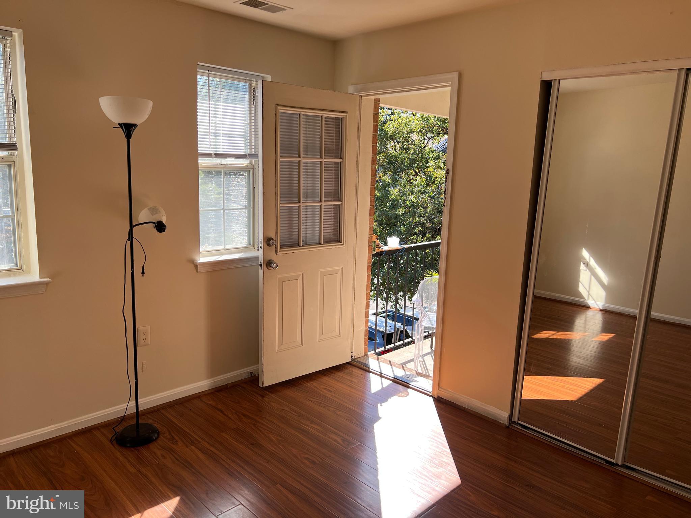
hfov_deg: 67.3
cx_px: 346
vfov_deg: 53.1
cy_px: 259
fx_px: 519
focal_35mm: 26
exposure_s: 1/639
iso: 50
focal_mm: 5.7
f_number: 1.5
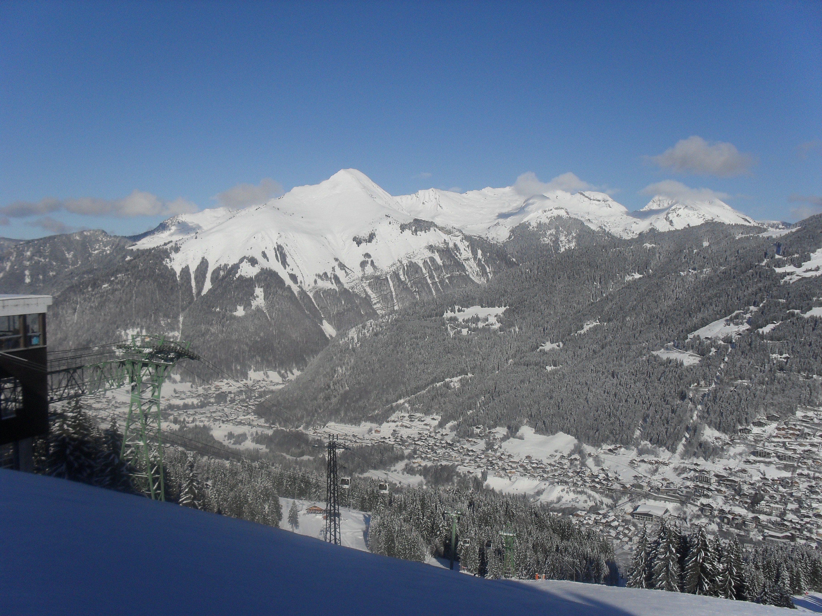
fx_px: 831
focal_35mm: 35
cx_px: 411
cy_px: 308
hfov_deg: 52.6
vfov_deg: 40.7
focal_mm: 6.3
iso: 100
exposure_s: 1/750
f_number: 8.4
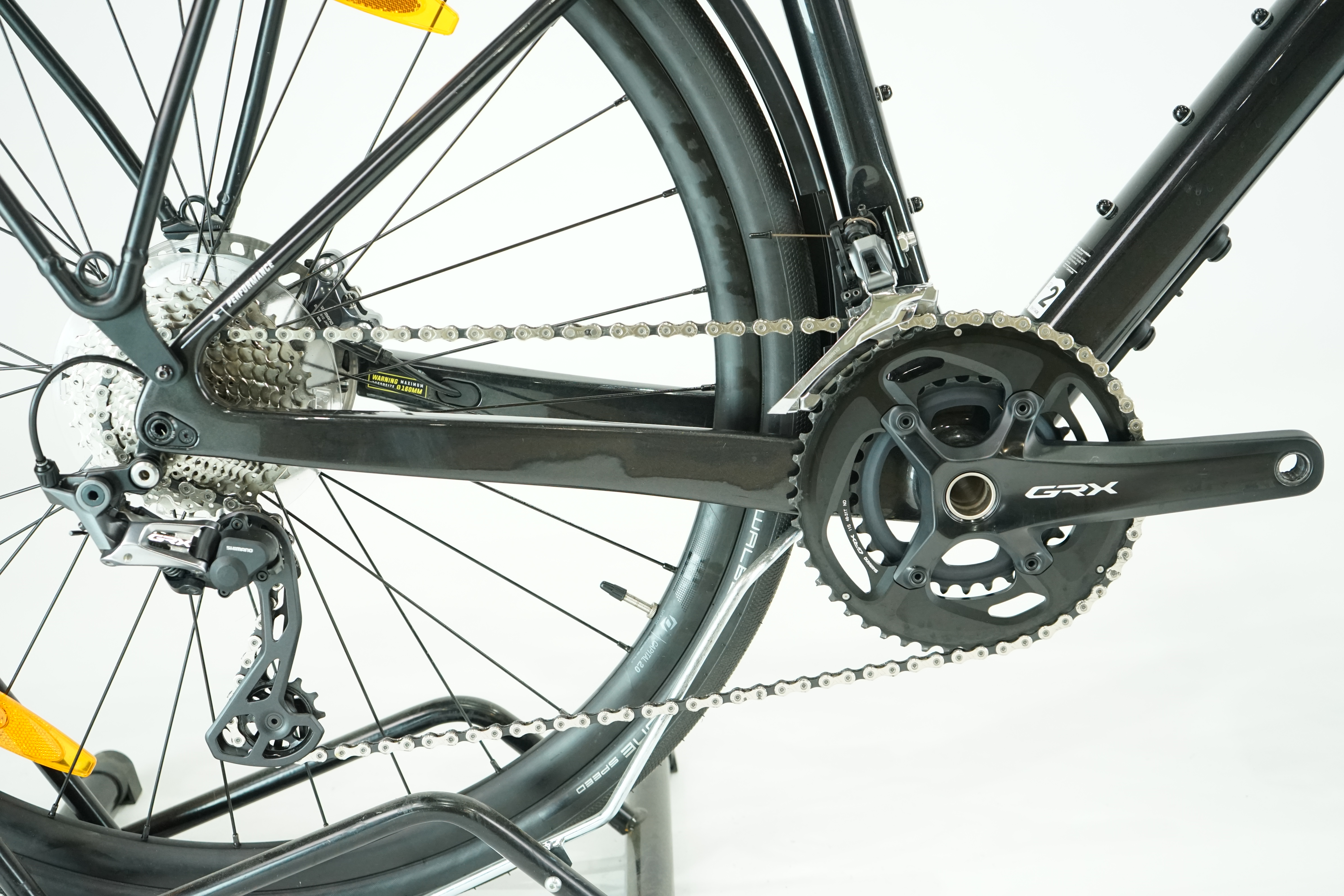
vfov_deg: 31.9
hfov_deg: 46.4
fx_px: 1568
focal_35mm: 42
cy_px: 448
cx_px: 672
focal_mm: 42
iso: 2500
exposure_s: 1/200
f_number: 5
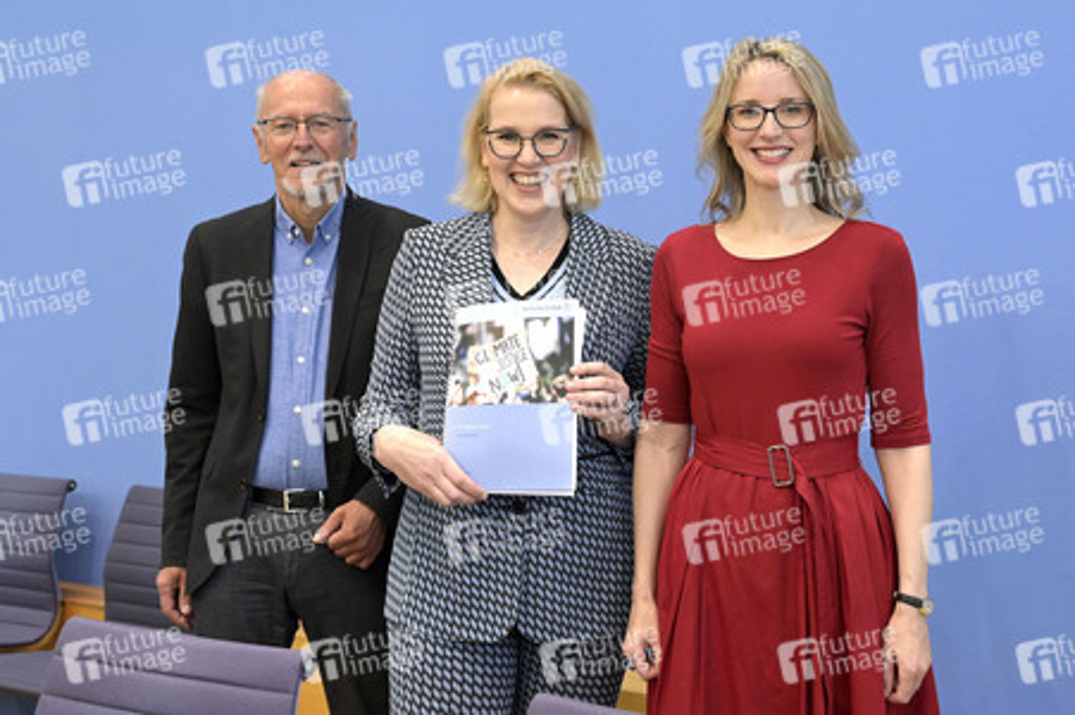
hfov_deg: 42.8
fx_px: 1373
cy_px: 358
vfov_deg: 29.2
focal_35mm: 46
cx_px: 538
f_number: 5
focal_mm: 46
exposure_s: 1/400
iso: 4000
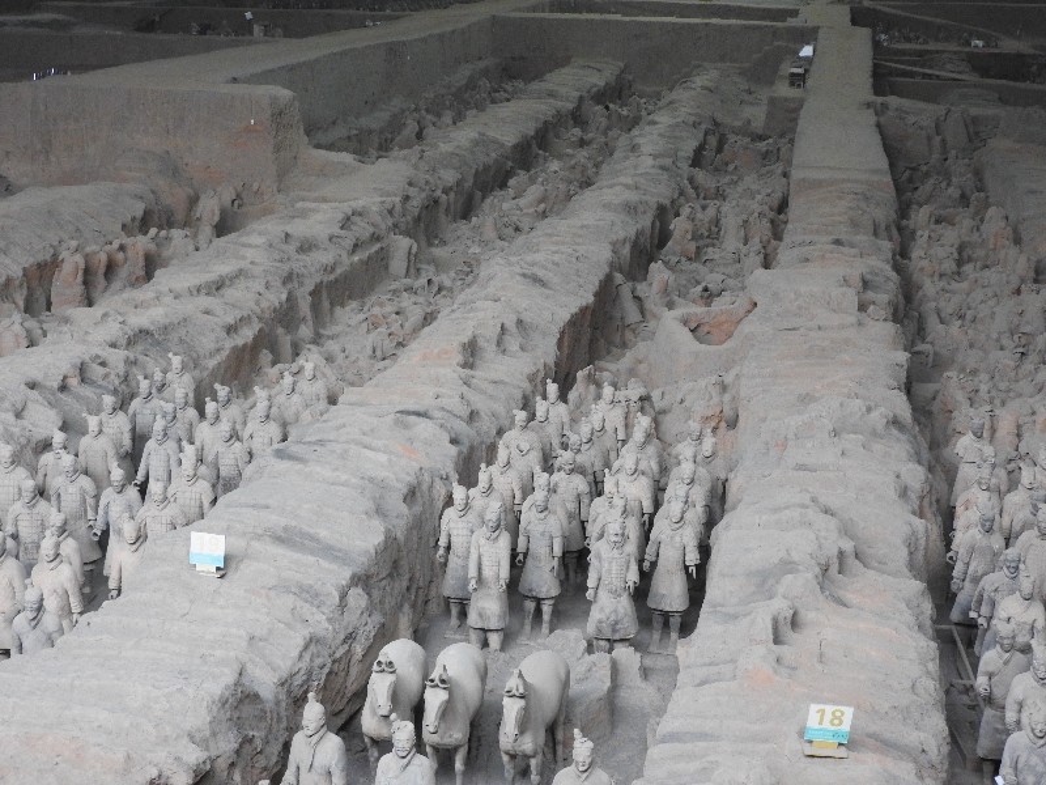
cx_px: 523
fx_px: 1813
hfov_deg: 32.2
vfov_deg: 24.4
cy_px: 392
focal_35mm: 60
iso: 800
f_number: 4.2
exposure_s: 1/30
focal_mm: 10.7
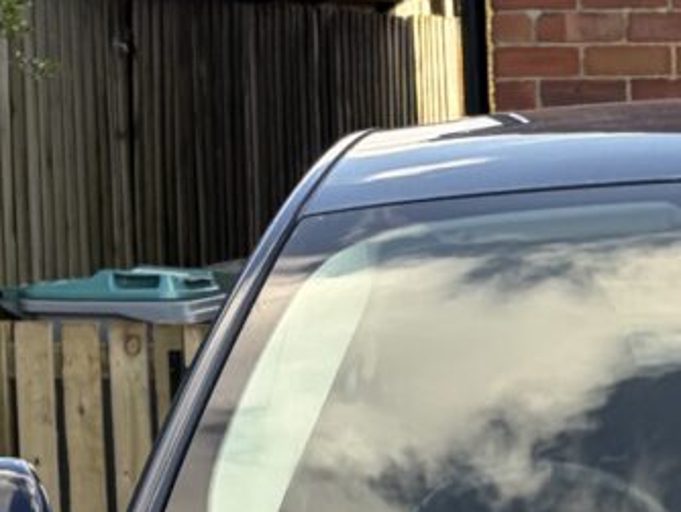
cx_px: 844
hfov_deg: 9.8
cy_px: 928
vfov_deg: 7.3
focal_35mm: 199
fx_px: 3918
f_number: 1.6
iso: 64
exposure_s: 1/576
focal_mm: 5.96
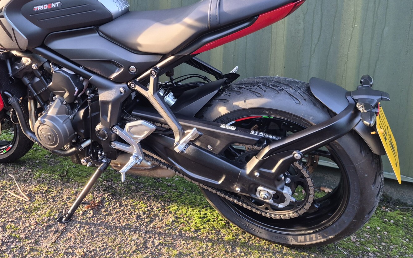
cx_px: 147
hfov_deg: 52.0
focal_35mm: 37
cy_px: 69
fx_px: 416
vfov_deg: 33.8
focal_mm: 5.4
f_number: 1.8
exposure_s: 1/180
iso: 200
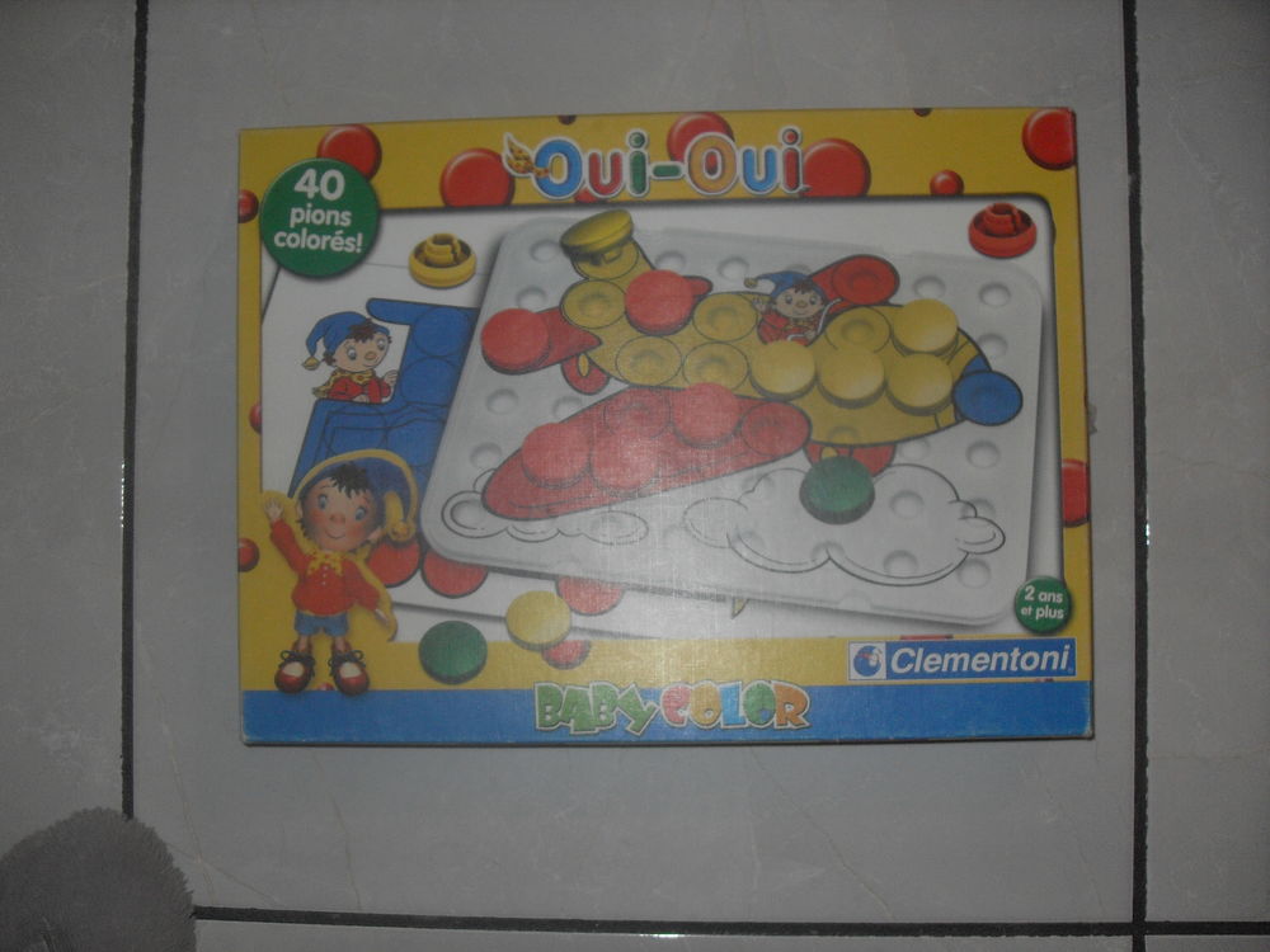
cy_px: 476
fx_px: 1357
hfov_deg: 50.1
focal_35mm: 37
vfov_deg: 38.7
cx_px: 635
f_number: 2.8
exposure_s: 1/45
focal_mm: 6.3
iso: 100
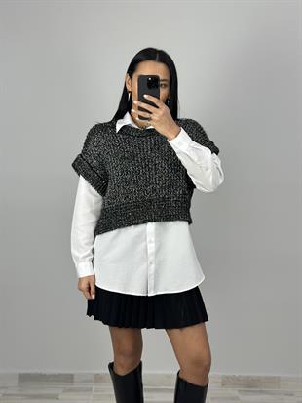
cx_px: 151
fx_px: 558
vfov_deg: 39.6
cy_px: 202
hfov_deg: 30.3
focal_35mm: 48
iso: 100
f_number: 1.78
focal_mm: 6.86
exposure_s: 1/100
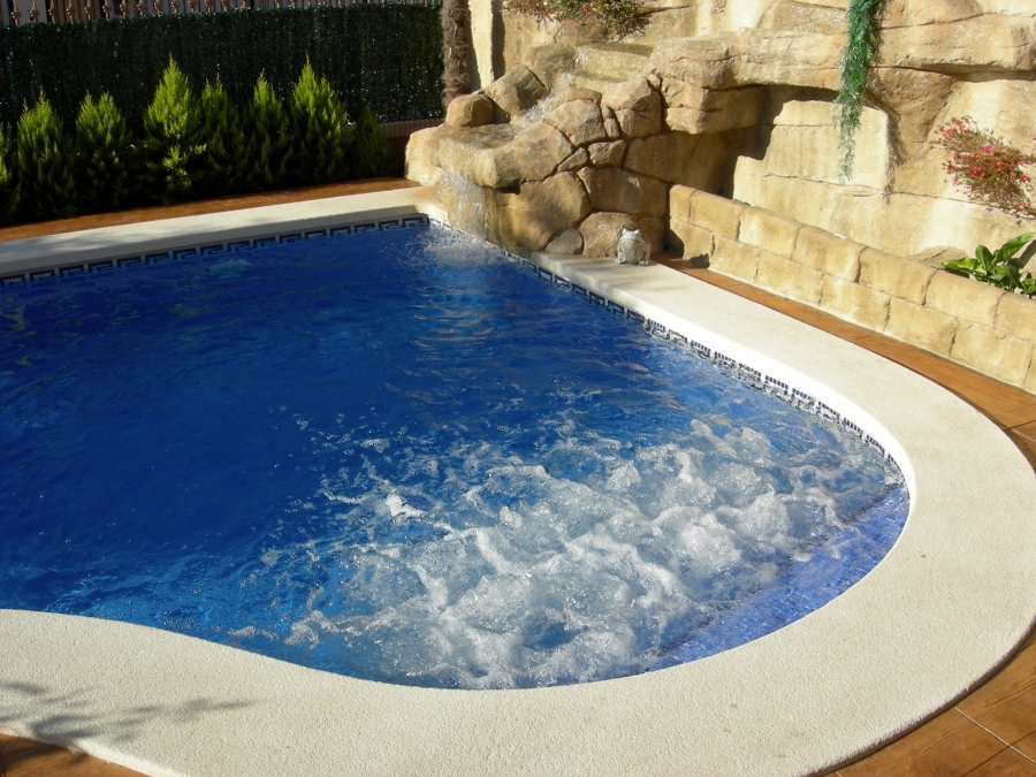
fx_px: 1077
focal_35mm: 36
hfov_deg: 51.4
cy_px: 388
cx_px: 518
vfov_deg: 39.7
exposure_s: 1/254
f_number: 6.8
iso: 64
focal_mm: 7.5
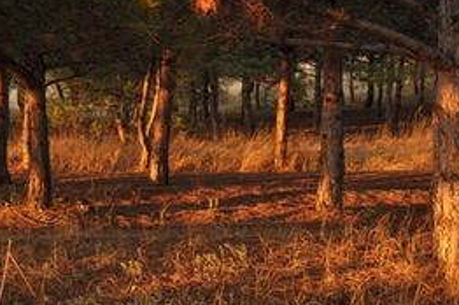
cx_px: 261
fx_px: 1248
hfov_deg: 20.8
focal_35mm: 98
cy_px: 209
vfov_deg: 13.9
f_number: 5.6
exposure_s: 1/90
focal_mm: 38
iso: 250
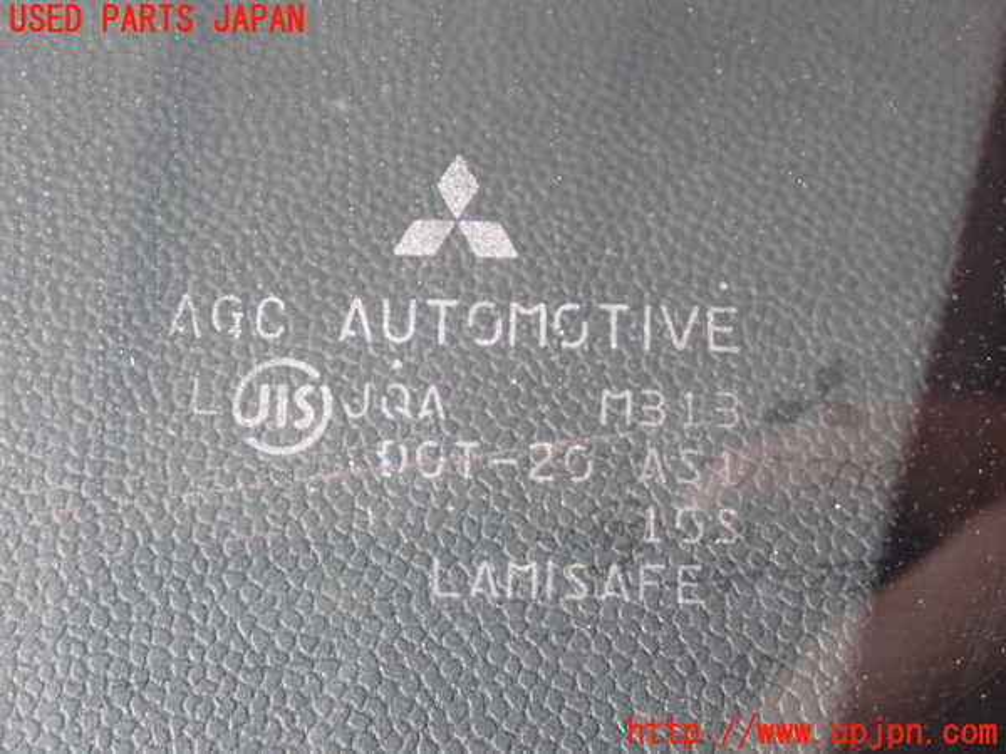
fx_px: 1686
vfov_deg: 25.2
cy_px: 377
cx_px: 503
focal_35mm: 58
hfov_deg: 33.2
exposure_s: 1/125
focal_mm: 10.35
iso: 200
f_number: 3.5
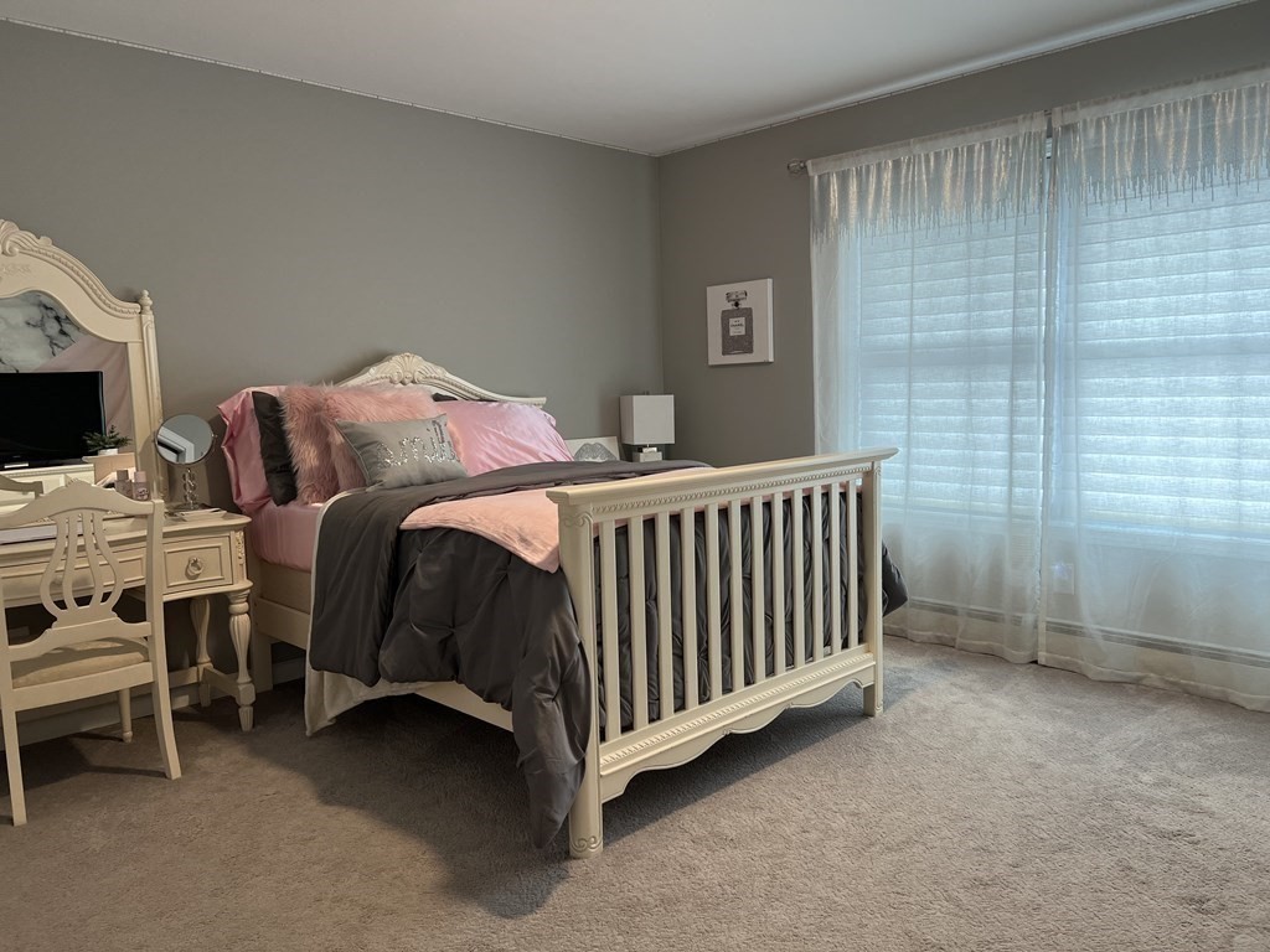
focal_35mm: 26
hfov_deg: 67.3
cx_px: 635
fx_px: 954
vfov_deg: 53.1
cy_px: 476
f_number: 1.5
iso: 80
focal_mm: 5.7
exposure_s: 1/60
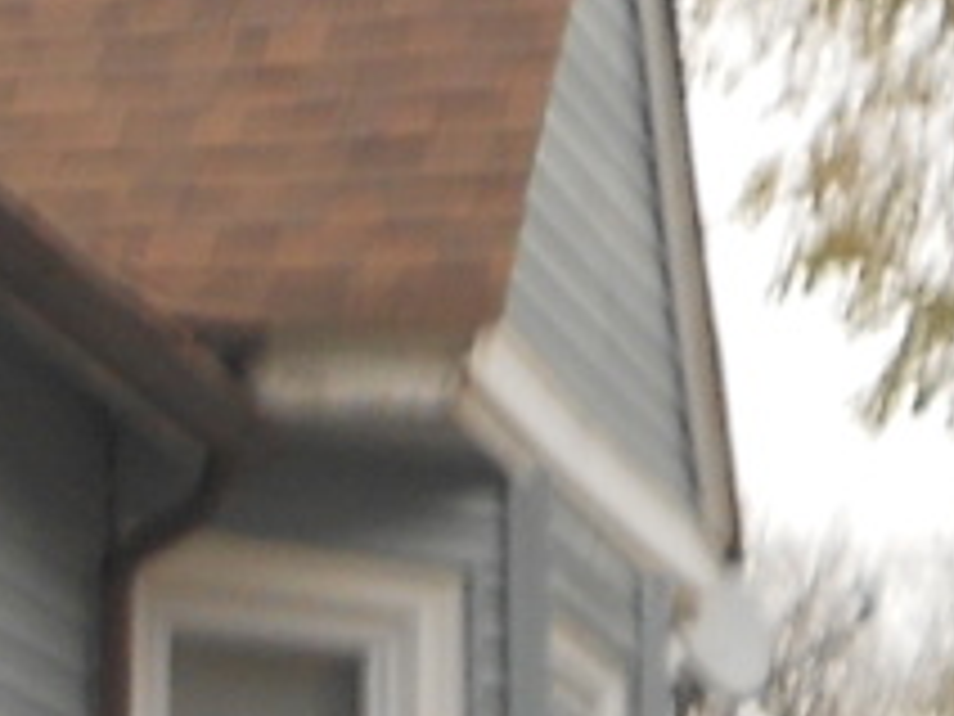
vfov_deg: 5.9
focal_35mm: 251
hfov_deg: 7.1
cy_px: 964
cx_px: -1894
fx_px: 6917
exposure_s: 1/40
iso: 80
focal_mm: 6.7
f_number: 3.9
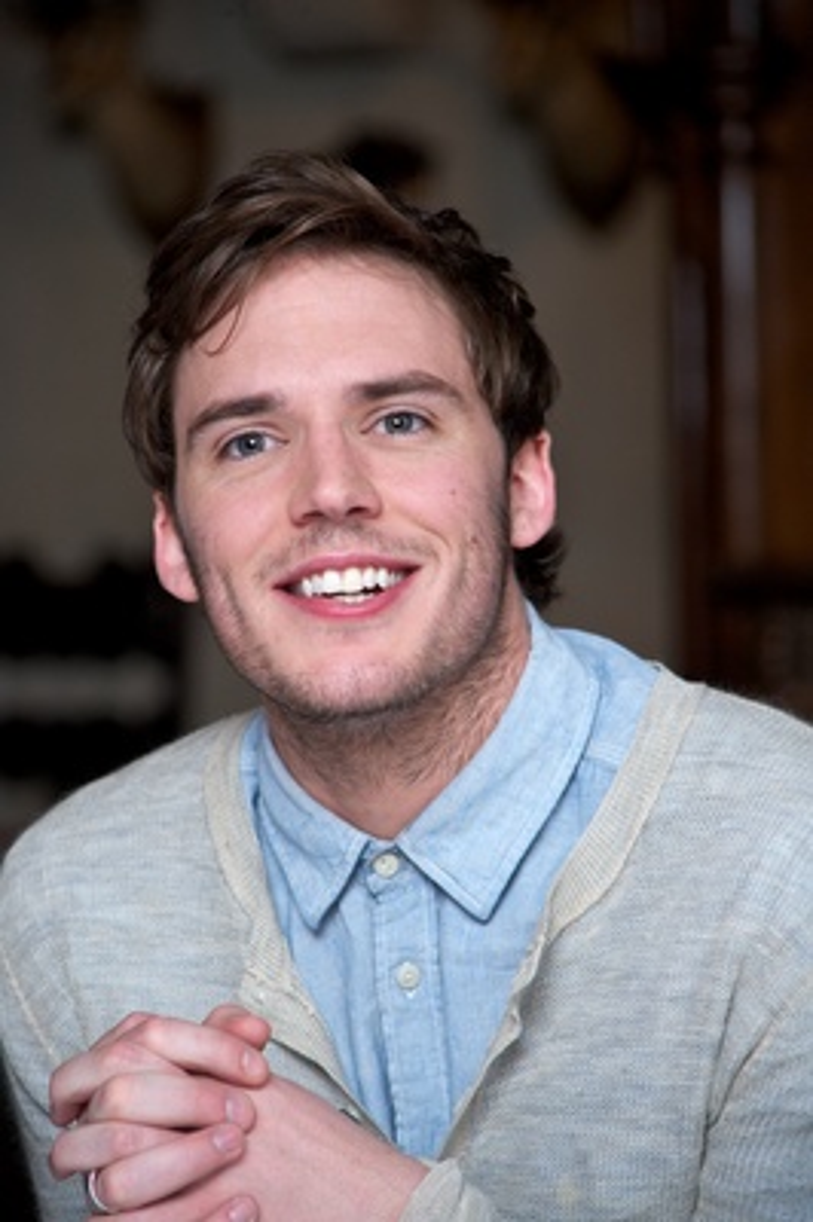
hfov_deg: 6.9
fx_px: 6786
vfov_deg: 10.3
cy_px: 611
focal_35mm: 200
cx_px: 406
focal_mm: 200
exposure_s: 1/80
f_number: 6.3
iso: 640
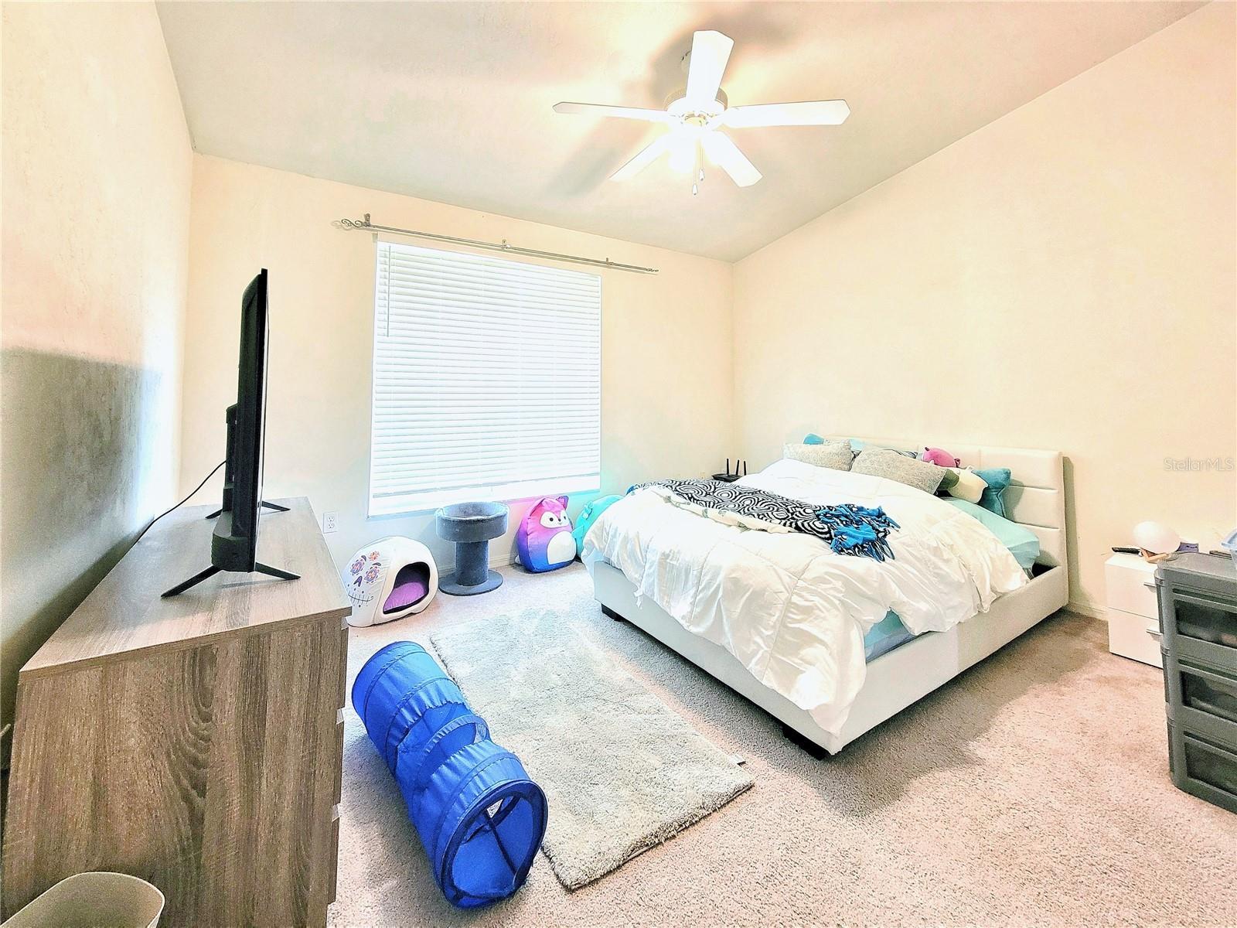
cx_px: 618
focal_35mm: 13
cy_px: 464
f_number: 2.2
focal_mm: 2.2
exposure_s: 1/40
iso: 320
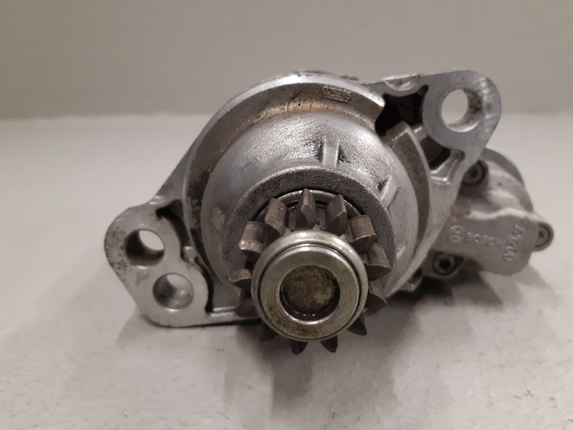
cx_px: 316
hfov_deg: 59.8
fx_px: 497
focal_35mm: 30
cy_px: 189
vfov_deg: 46.7
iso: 200
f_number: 1.7
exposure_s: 1/50
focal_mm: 3.93
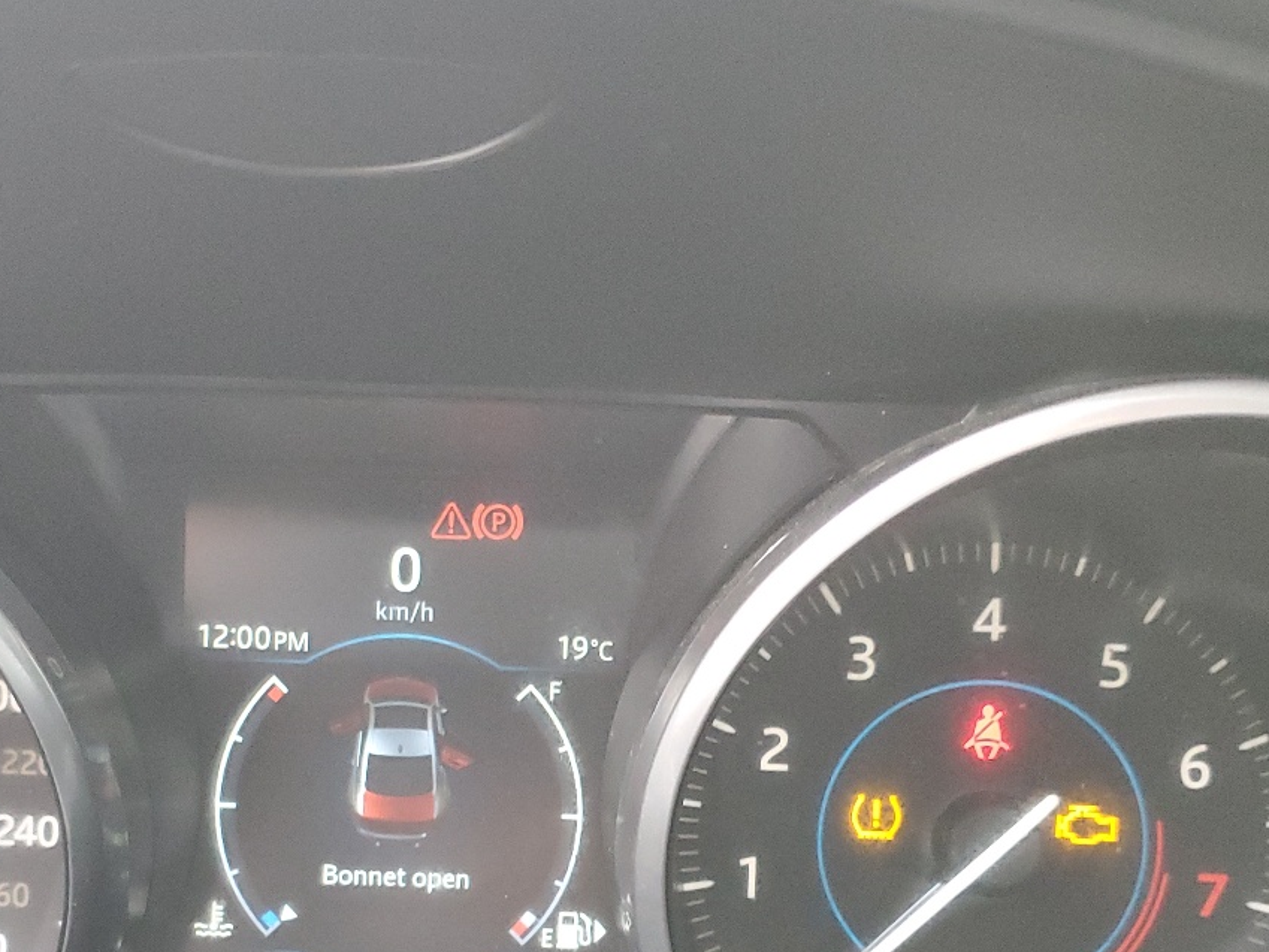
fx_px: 1797
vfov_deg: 28.9
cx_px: 433
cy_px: 788
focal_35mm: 49
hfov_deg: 38.5
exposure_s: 1/60.2
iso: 418
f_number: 1.5
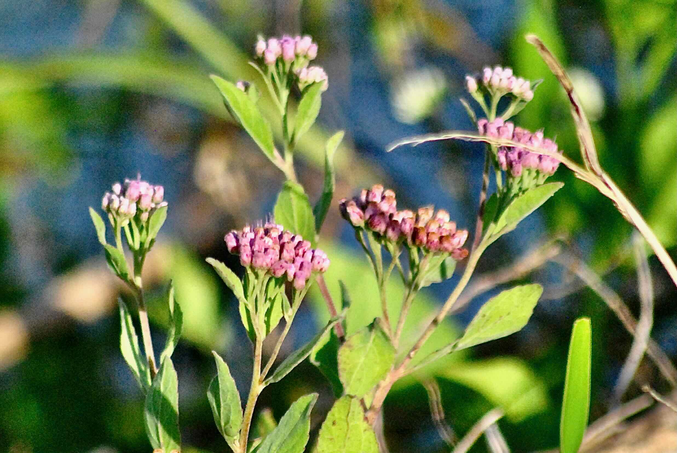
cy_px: 226
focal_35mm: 450
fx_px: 8472
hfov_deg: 4.6
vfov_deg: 3.1
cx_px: 338
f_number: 6.3
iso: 1600
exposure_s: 1/4000
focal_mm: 300
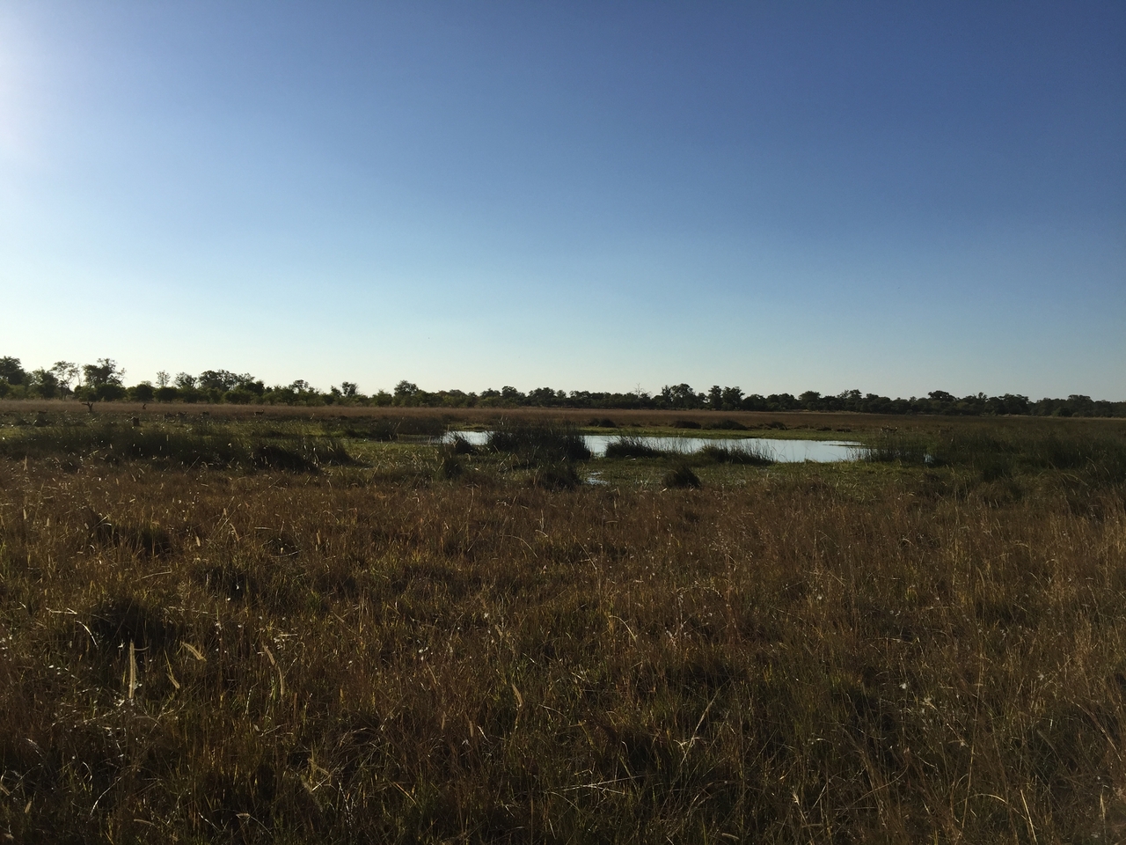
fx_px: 943
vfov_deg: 48.2
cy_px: 422
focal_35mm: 29
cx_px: 563
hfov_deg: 61.7
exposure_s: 1/2825
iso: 32
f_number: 2.2
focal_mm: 4.15
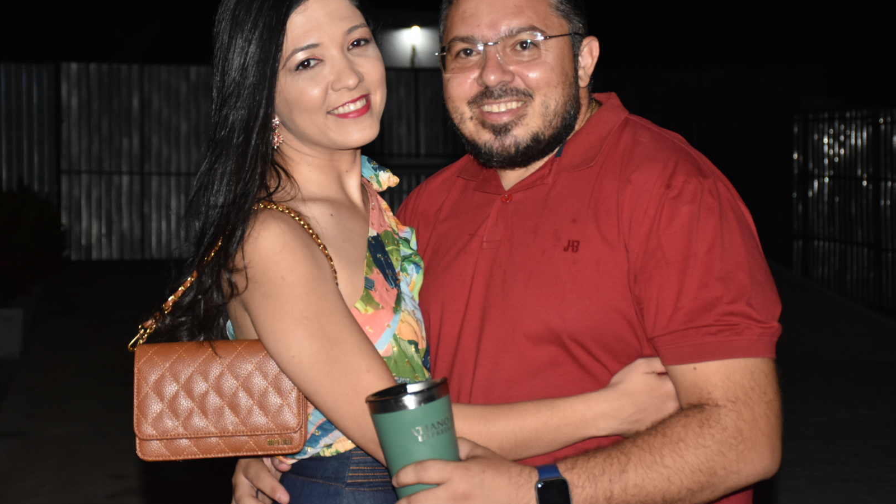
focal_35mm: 72
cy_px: 210
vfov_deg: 16.9
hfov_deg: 29.5
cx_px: 452
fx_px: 1700
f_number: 4.5
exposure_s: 1/100
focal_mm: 45
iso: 1250
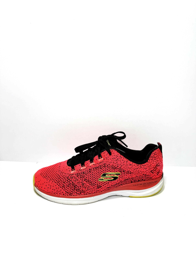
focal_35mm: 24
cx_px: 98
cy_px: 130
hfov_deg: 56.8
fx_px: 181
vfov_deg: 71.6
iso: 80
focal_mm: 6.76
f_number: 1.78
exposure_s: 1/813
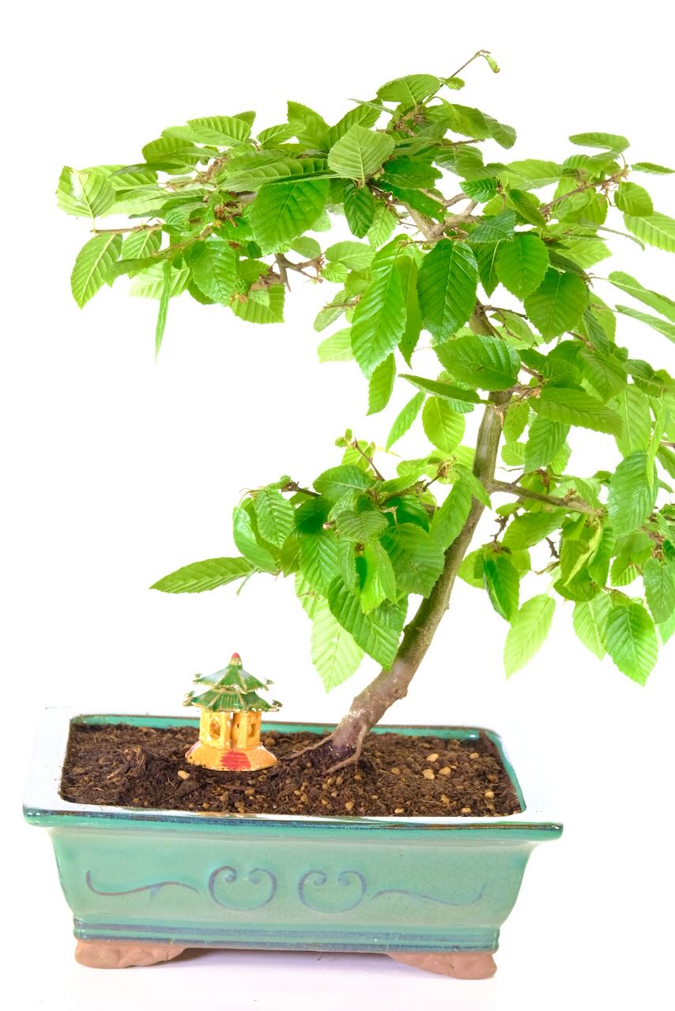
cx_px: 338
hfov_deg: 11.7
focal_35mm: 117
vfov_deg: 17.5
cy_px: 506
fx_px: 3289
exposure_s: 1/13
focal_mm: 77.9
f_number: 11
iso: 1600
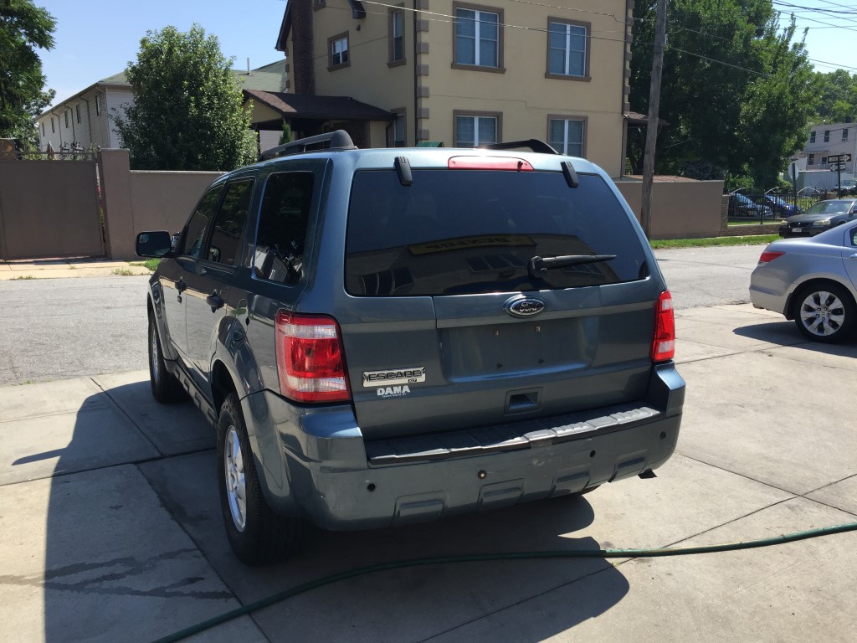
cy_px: 322
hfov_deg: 61.7
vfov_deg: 48.2
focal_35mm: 29
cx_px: 428
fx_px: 718
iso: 32
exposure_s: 1/1236
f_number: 2.2
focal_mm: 4.15
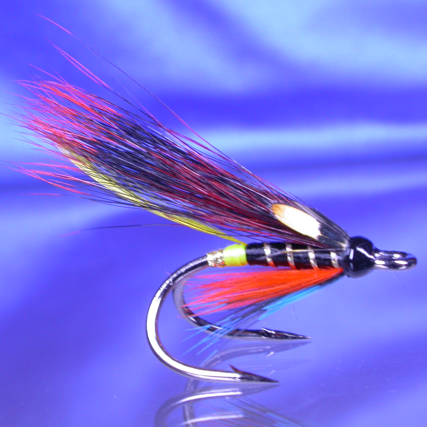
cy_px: 212
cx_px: 209
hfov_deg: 17.4
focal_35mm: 100
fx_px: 1396
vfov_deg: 17.4
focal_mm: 17.5
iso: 100
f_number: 8.2
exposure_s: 1/12.5
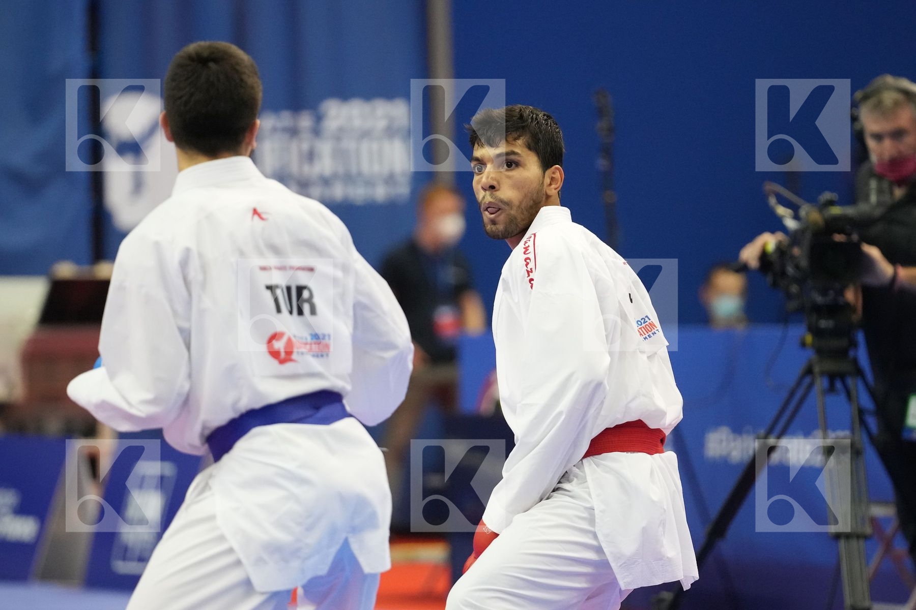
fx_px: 7506
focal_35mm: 295
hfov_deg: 7.0
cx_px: 458
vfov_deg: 4.7
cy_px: 305
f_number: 2.8
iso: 4000
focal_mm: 197
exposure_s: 1/1000
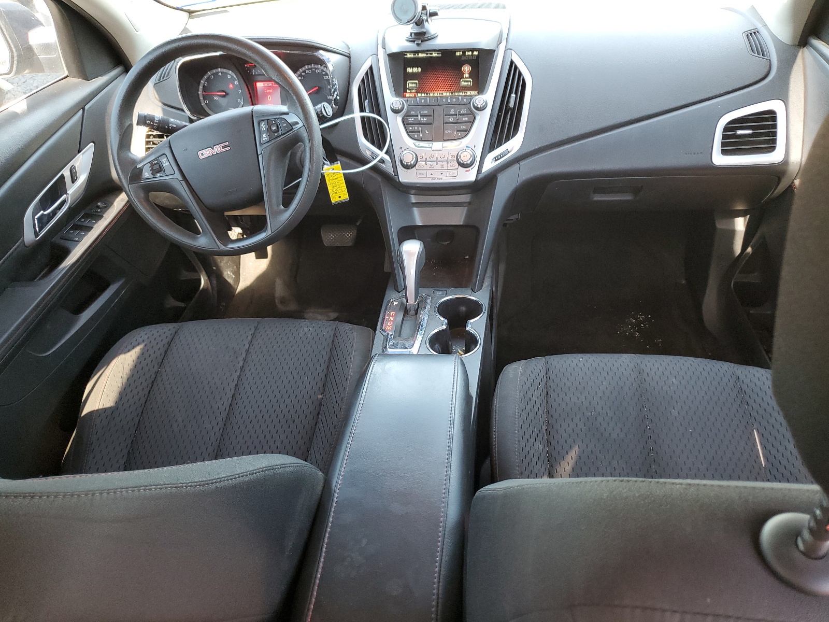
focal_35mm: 26
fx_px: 623
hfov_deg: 67.3
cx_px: 414
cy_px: 311
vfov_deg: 53.1
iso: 99
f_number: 1.5
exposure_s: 1/60.2
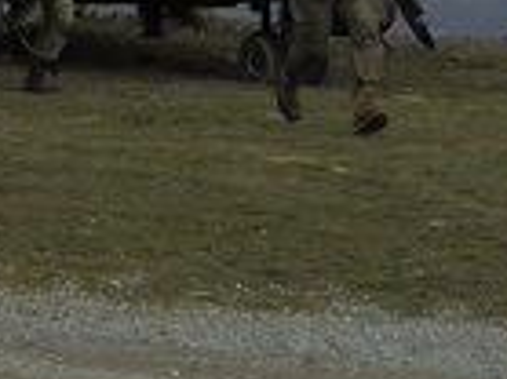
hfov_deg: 9.3
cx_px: 193
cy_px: -211
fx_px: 3102
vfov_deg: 6.9
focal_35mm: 212
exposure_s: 1/1000
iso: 100
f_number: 4.8
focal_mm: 8.9
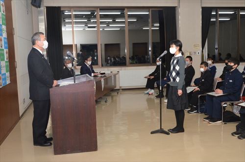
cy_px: 81
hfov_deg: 49.6
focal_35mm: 39
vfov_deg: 34.1
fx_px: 265
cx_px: 122
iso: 3200
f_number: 10
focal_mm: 26
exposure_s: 1/250
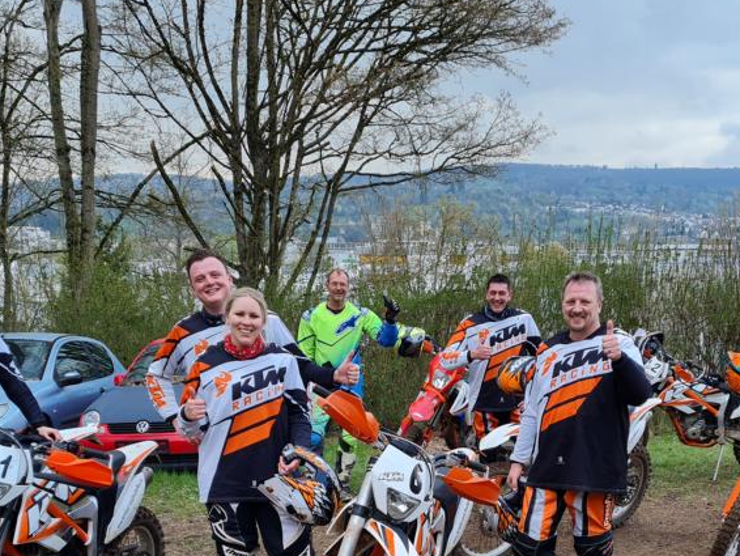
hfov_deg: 40.4
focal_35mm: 47
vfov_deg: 29.8
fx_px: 1005
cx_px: 414
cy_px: 487
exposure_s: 1/230
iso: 50
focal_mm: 5.4
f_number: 1.8
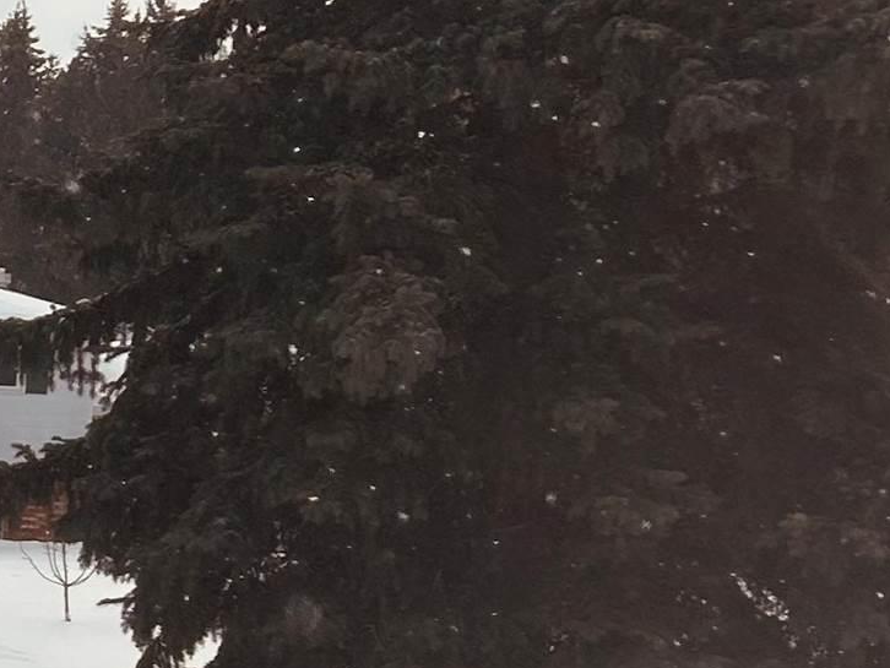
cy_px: 626
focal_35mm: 110
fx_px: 2829
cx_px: -733
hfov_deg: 15.3
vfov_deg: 13.3
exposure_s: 1/9434
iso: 50
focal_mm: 5.7
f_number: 1.5
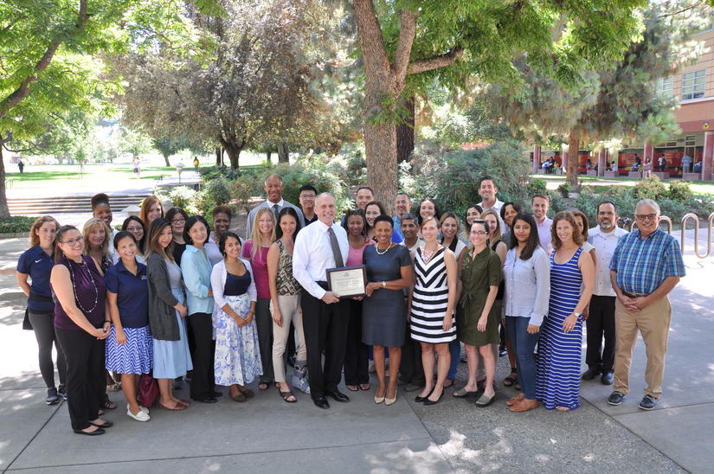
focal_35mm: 27
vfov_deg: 47.8
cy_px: 237
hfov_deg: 67.4
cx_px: 357
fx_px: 535
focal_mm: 18
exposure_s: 1/40
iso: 200
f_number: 6.3
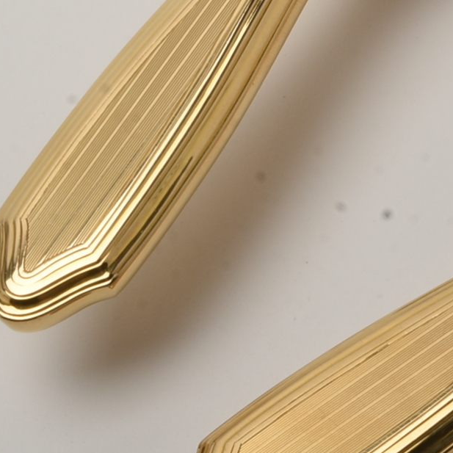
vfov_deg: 7.4
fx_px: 3479
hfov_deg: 7.3
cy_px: -65
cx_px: 761
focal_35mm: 235
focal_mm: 38
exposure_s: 1/160
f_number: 22
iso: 100
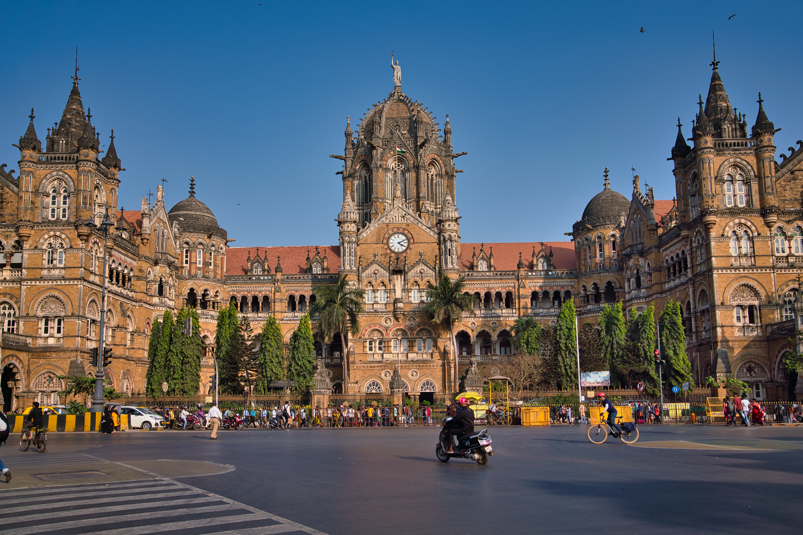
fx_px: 692
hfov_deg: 60.3
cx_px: 402
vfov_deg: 42.3
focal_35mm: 31
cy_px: 268
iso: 100
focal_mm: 31
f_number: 5.6
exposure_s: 1/800
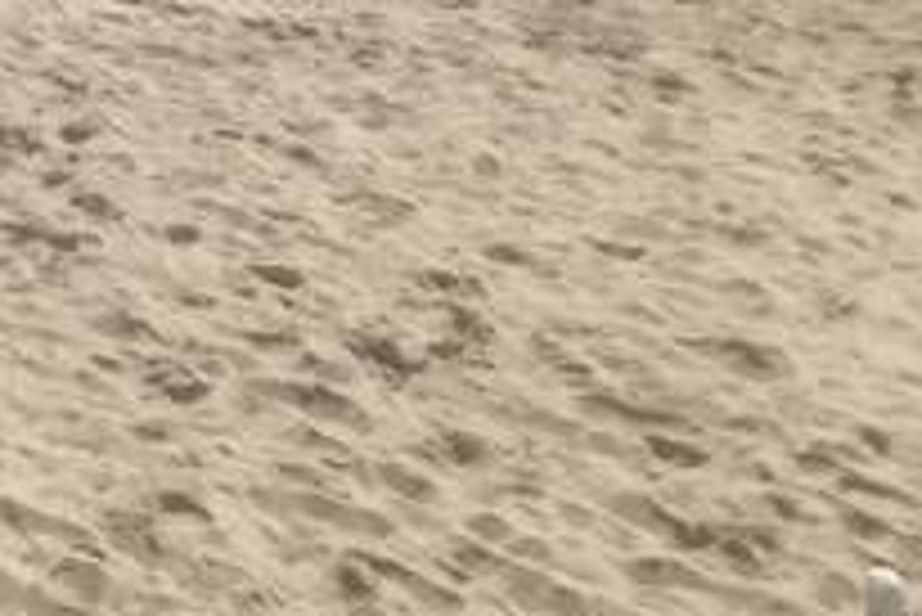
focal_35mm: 112
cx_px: -823
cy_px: -612
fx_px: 2870
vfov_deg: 11.1
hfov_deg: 15.3
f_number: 1.8
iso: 25
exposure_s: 1/5051
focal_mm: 3.99
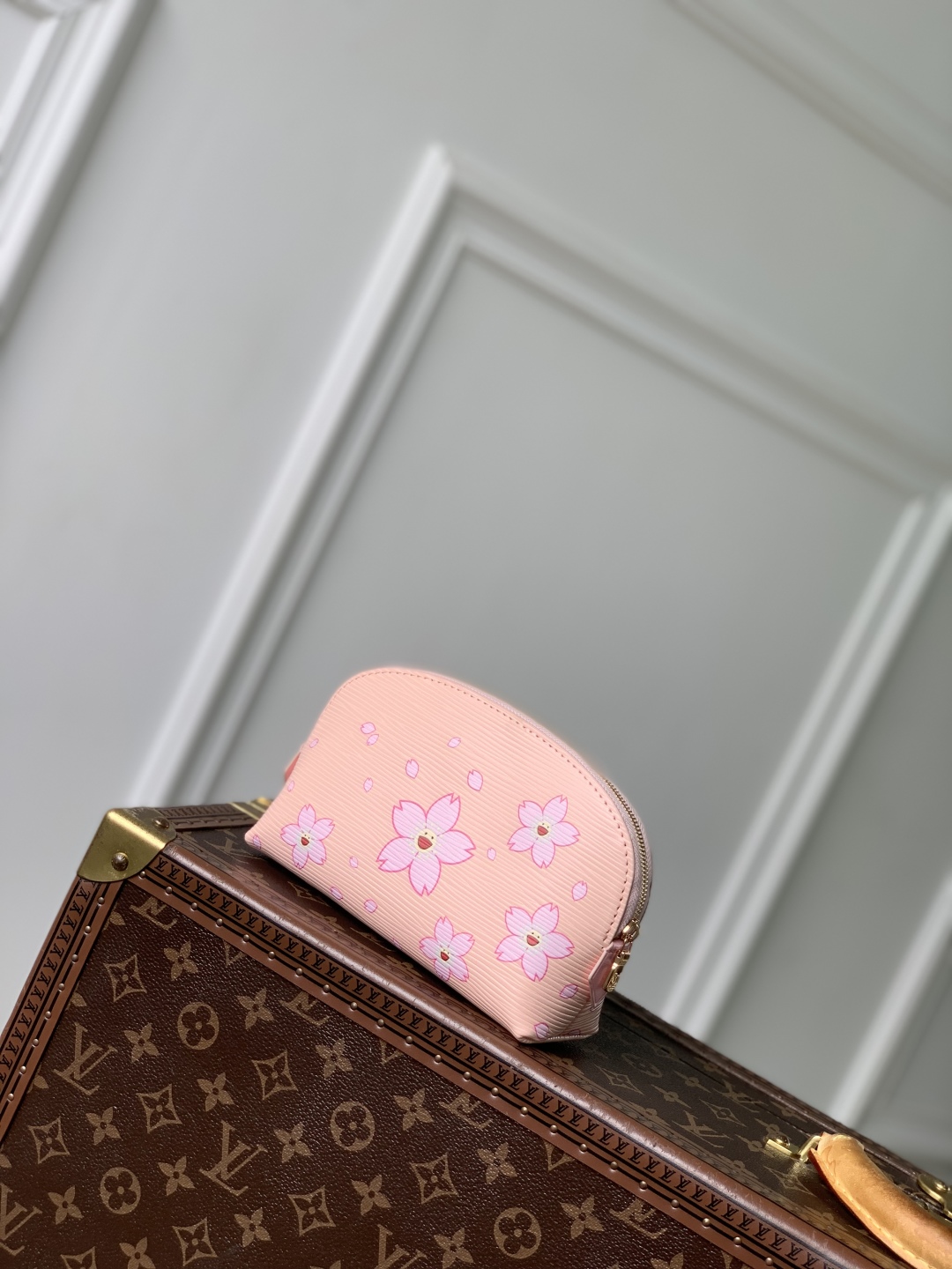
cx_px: 476
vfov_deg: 36.8
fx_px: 1907
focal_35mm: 52
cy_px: 634
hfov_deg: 28.0
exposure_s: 1/158
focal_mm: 6
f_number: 2.4
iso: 16
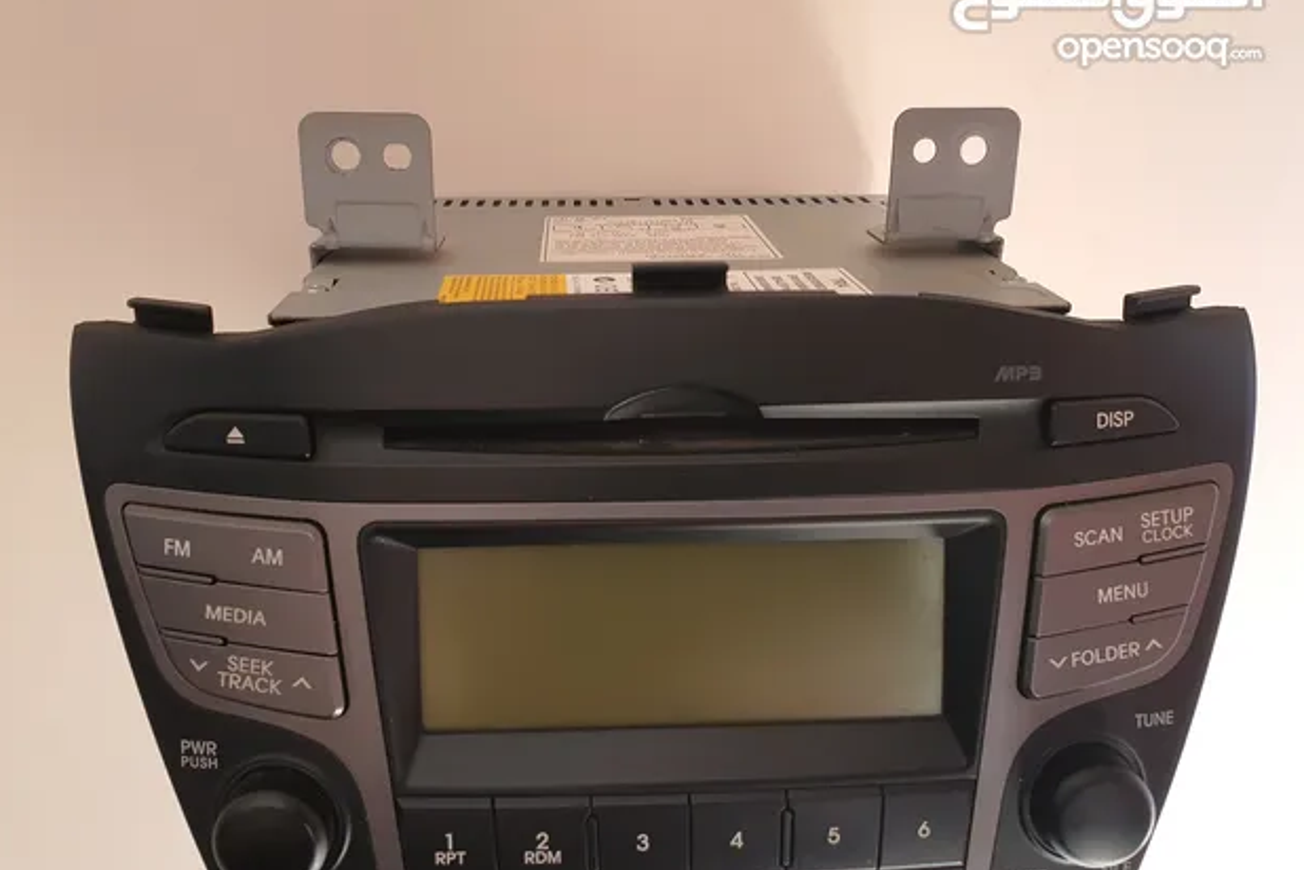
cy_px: 418
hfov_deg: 65.5
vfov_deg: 46.4
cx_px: 637
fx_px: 1014
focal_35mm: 28
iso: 320
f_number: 2.4
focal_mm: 4.3
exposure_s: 1/100
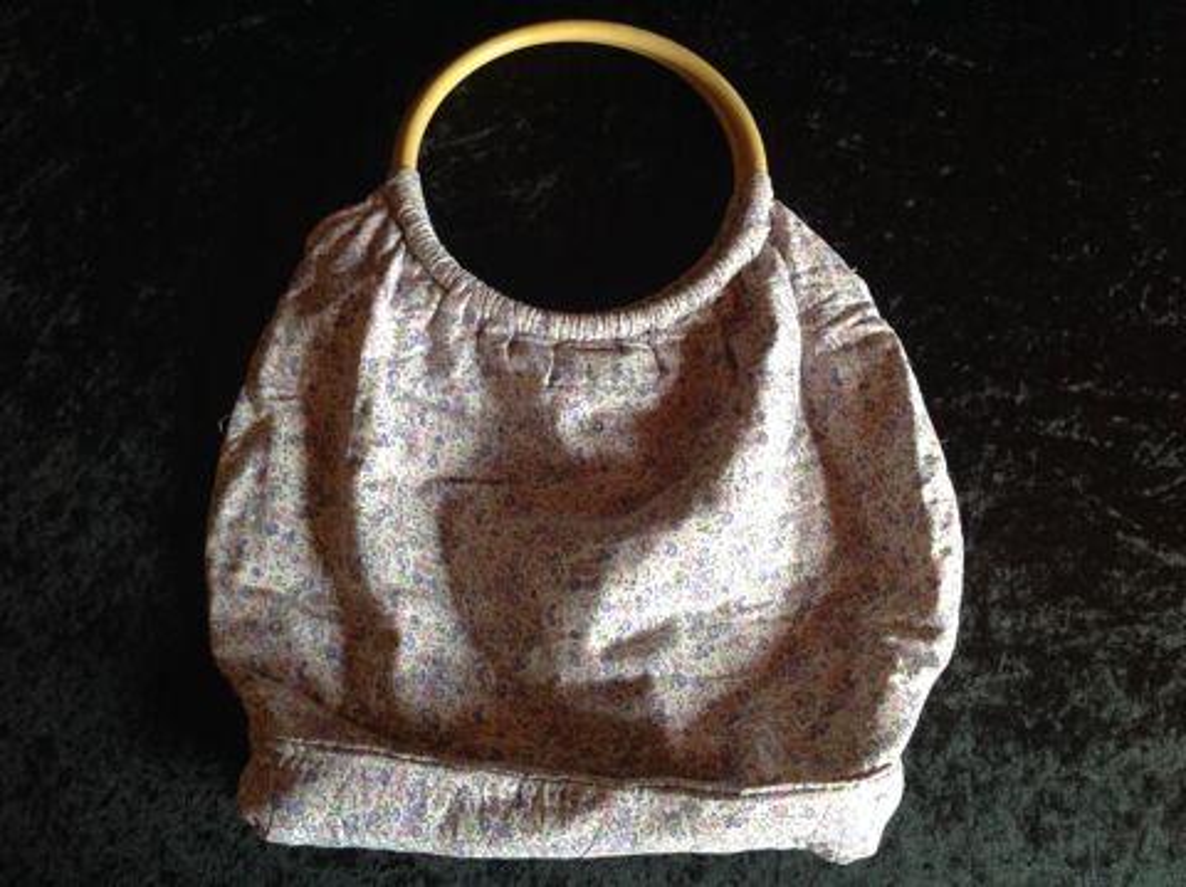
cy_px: 444
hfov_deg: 52.7
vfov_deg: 40.6
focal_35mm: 35
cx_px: 593
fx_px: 1198
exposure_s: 1/15
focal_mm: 4.28
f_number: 2.4
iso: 125
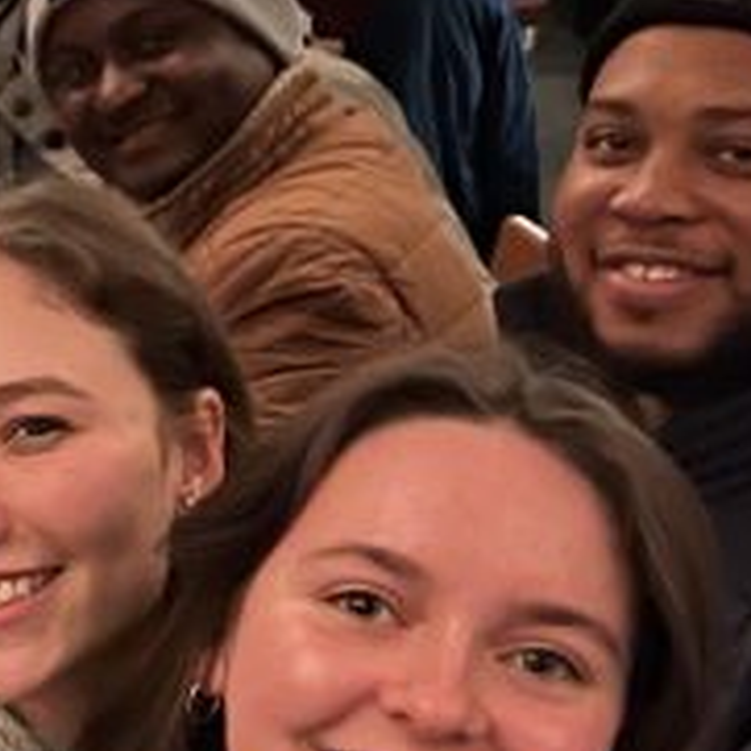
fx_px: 3191
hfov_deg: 12.5
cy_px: 349
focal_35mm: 130
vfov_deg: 13.4
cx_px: -523
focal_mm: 5.7
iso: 1600
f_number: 1.5
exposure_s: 1/17
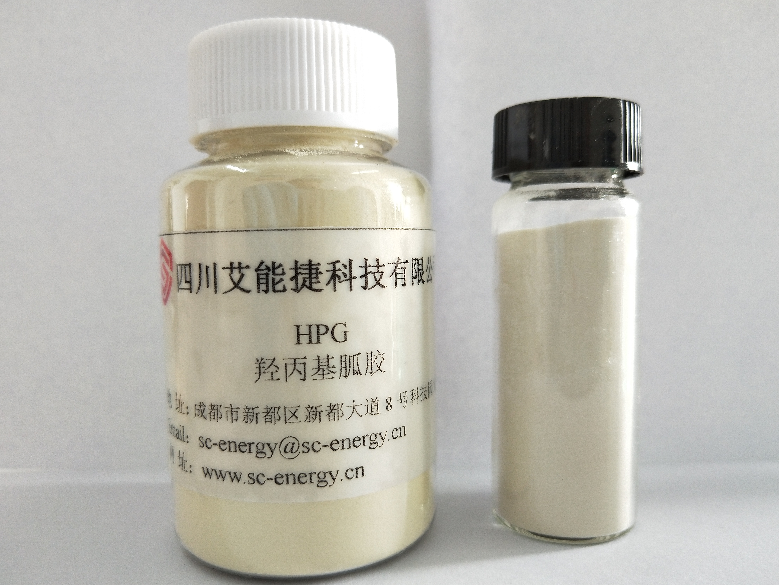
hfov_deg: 67.3
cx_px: 392
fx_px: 585
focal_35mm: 26
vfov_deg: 53.1
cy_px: 301
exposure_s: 1/50
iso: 74
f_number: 1.7
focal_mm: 4.28
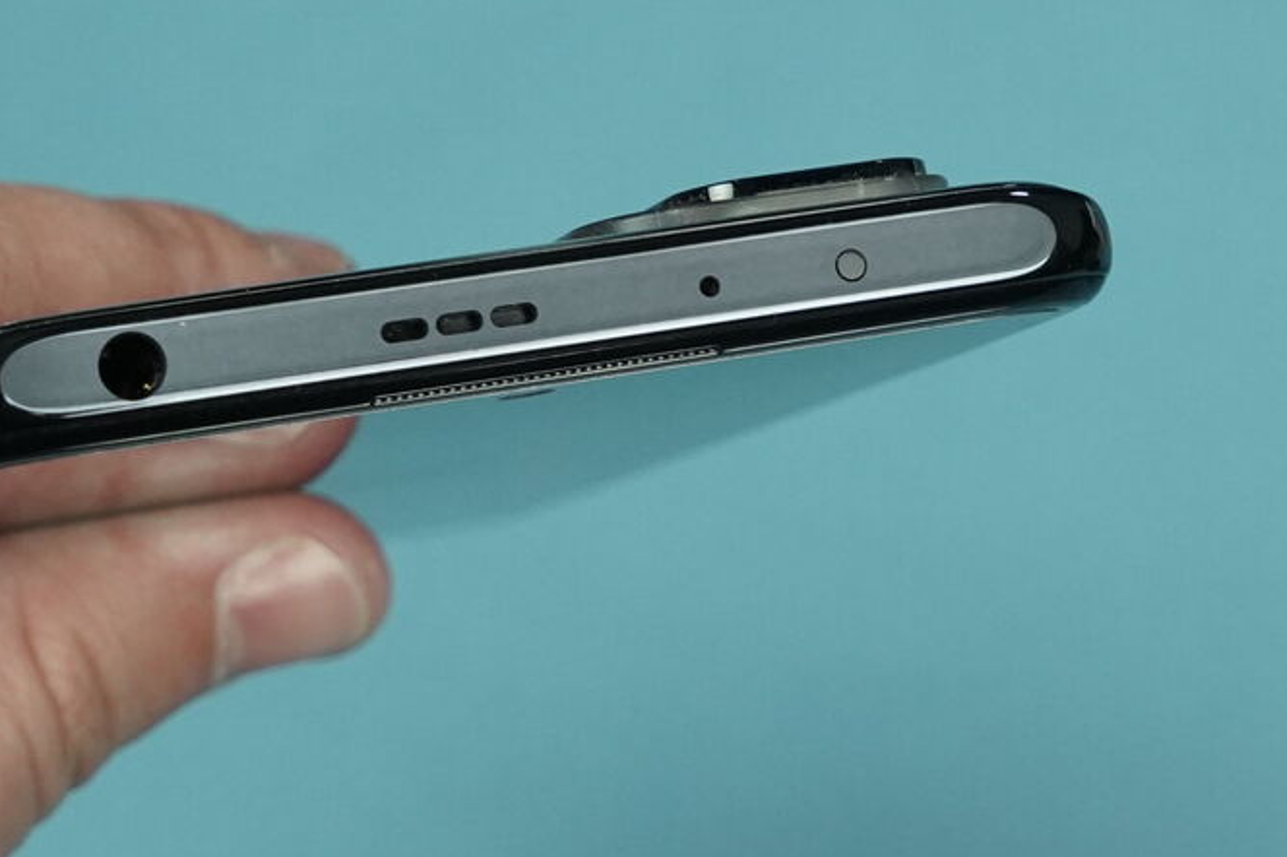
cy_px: 335
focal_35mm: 55
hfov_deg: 36.1
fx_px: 1965
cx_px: 511
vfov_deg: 24.5
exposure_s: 1/200
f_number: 9
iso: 3200
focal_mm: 38
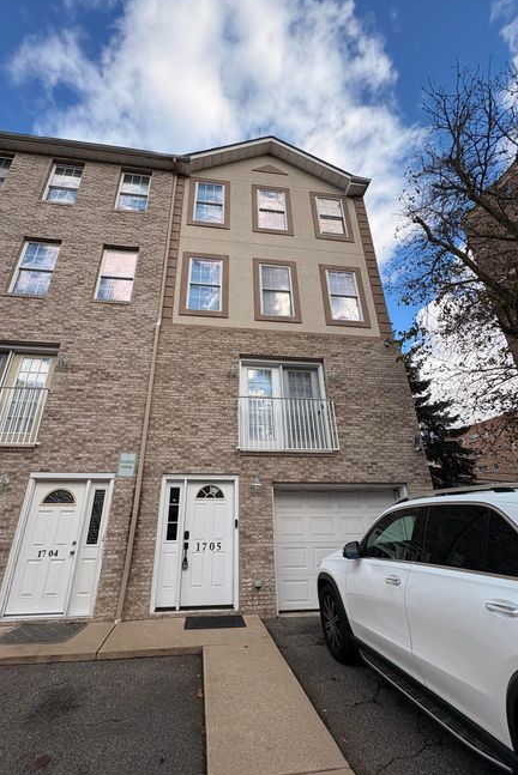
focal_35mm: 15
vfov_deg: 100.4
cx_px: 242
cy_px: 384
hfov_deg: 77.3
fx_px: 323
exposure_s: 1/831
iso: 40
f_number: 2.2
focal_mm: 2.22
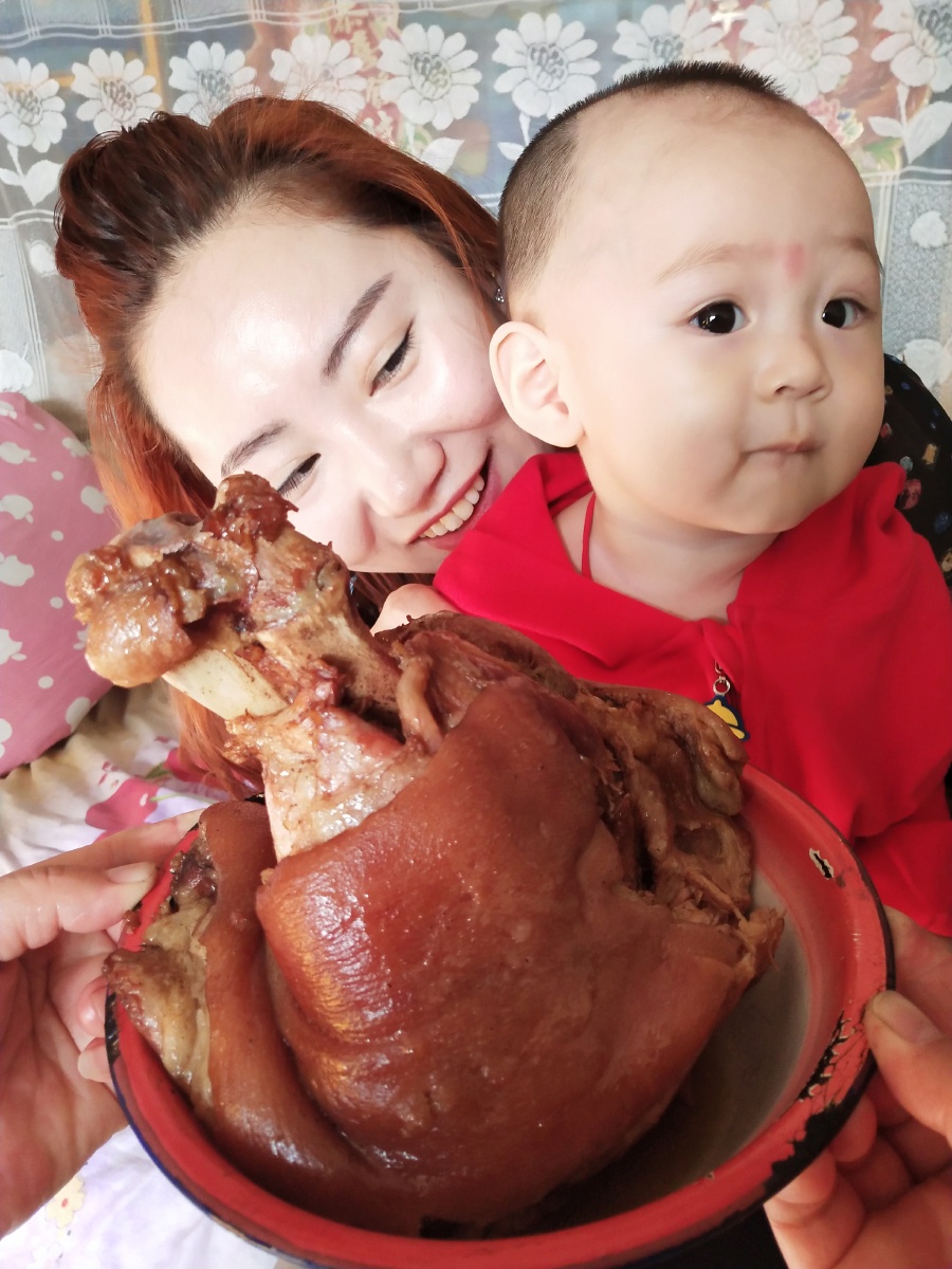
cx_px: 476
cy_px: 634
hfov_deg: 46.8
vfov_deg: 60.0
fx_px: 1100
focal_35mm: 30
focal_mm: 3.95
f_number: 1.8
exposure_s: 1/100
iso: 199
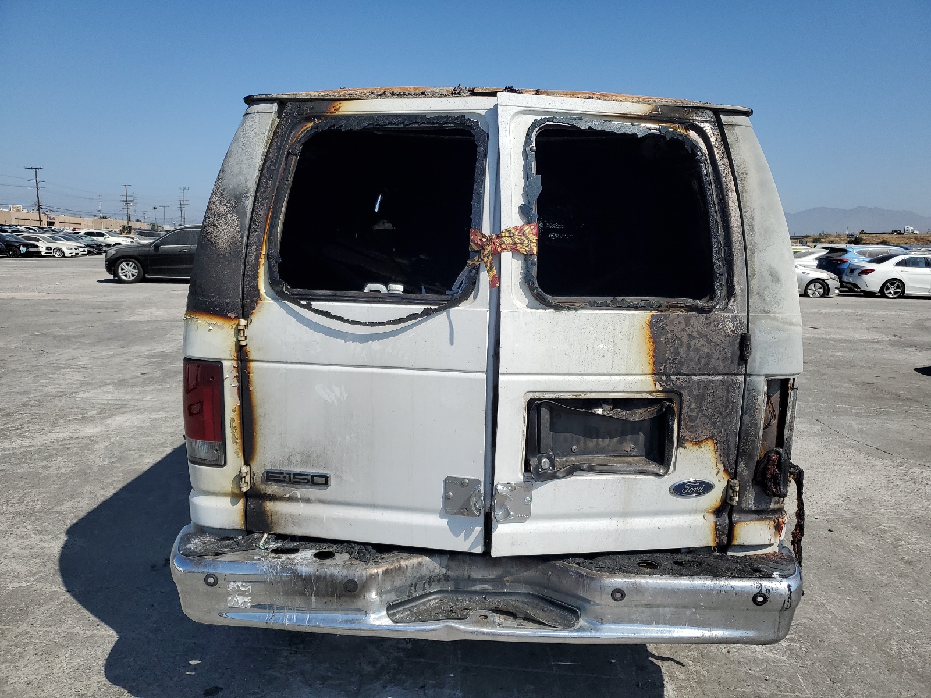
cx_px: 466
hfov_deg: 67.3
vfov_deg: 53.1
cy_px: 349
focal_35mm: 26
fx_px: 699
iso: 50
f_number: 1.5
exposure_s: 1/10000
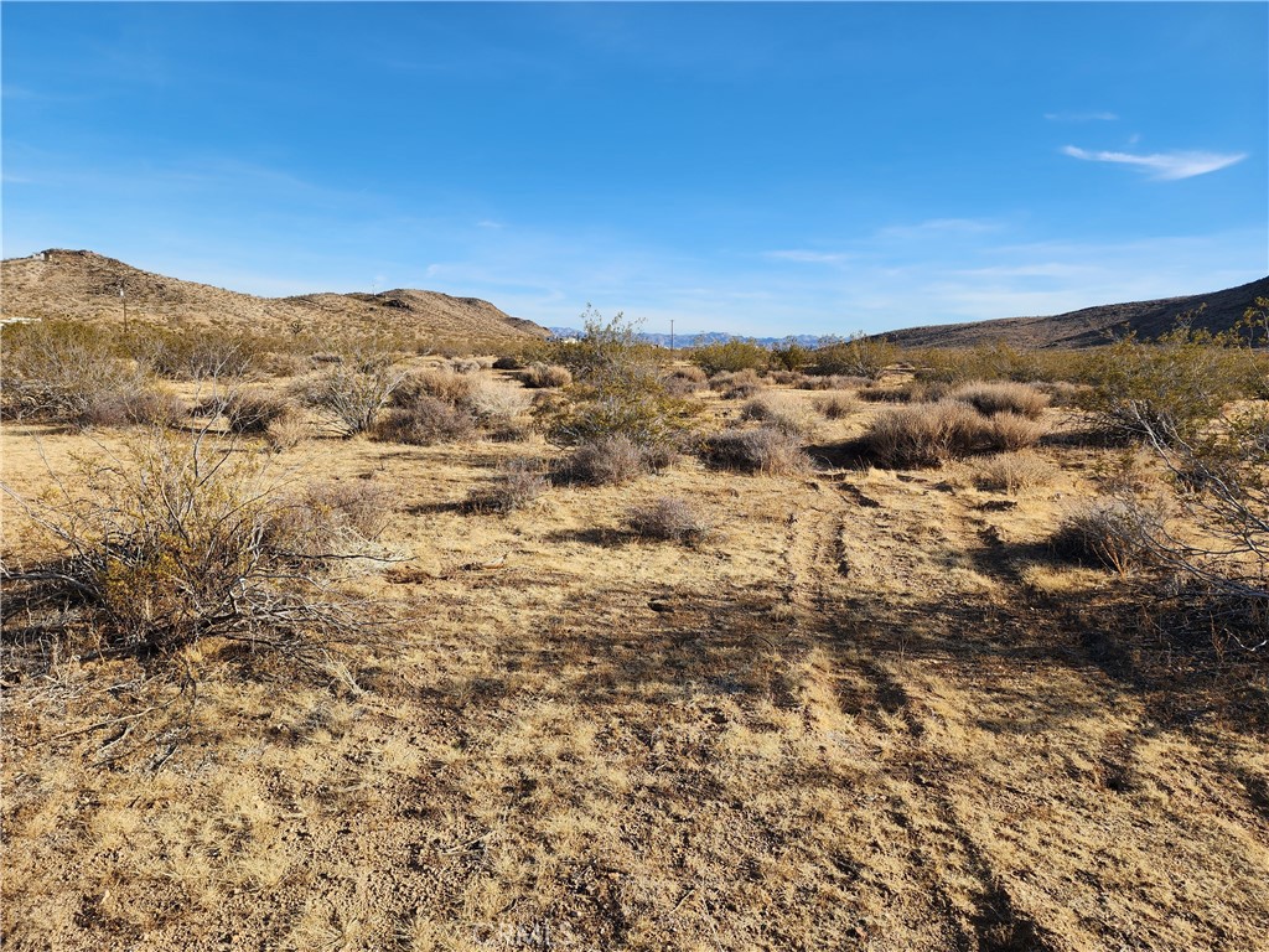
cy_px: 476
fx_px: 843
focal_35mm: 23
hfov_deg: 73.9
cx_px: 634
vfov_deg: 58.9
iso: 12
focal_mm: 6.4
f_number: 1.8
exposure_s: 1/1008
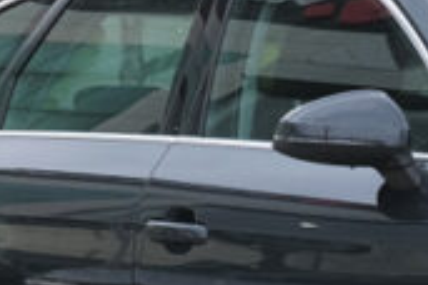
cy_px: 304
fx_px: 4351
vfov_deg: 3.8
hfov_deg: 5.6
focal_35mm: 366
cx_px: 711
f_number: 8
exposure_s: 1/100
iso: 640
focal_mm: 40.8
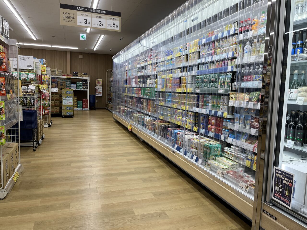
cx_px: 154
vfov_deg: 53.1
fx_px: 231
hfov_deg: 67.3
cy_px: 115
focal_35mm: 26
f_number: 1.6
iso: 40
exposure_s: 1/120
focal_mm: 5.1
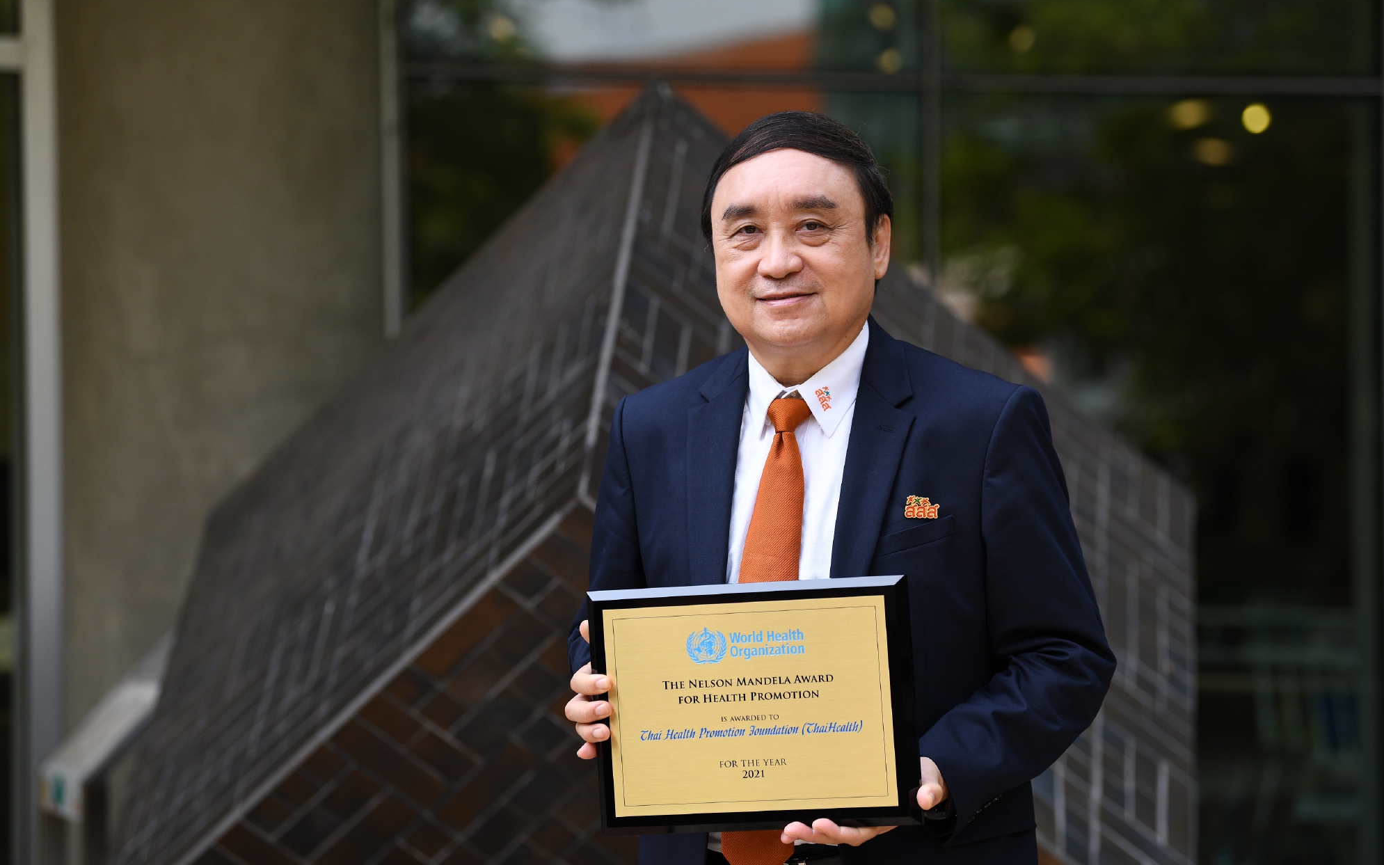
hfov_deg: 16.7
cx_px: 695
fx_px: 4715
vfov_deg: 10.5
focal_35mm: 125
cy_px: 460
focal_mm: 122
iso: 250
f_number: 3.5
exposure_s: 1/640
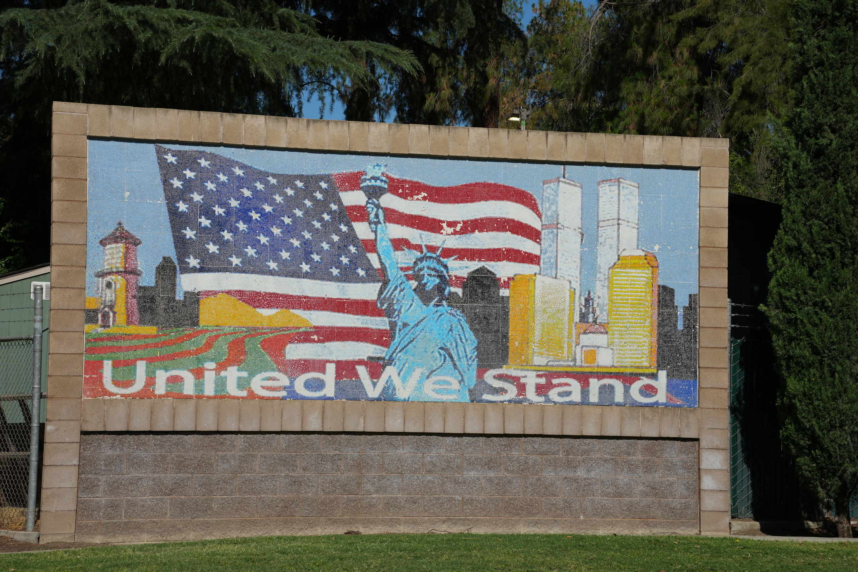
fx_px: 1930
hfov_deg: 25.1
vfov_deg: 16.9
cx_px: 429
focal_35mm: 81
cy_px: 286
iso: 100
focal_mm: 81
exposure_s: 1/200
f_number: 14
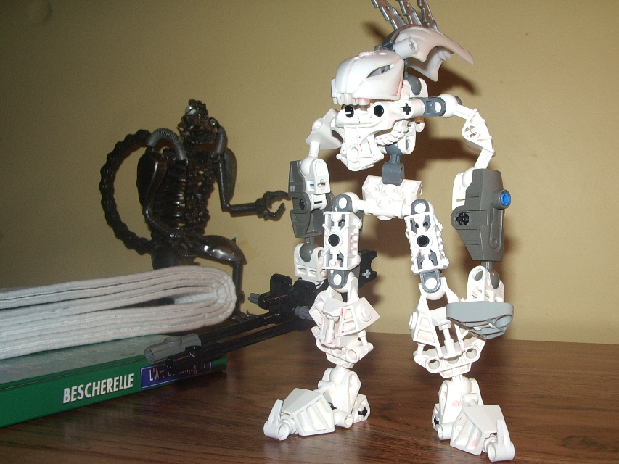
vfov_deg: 34.3
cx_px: 369
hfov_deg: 44.6
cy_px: 259
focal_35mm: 42
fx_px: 751
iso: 100
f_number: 4.3
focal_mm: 5.8
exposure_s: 1/40
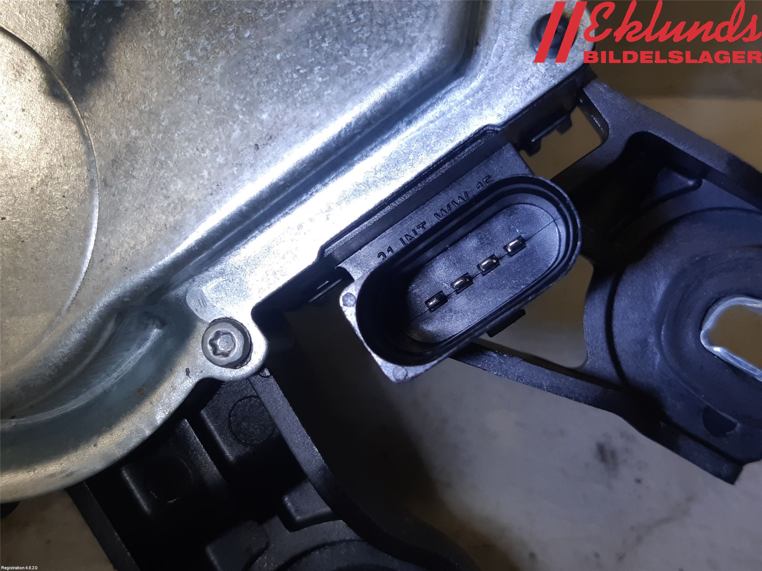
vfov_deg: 53.1
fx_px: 572
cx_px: 381
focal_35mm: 26
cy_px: 286
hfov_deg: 67.3
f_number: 1.7
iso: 64
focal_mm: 3.93
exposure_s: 1/100
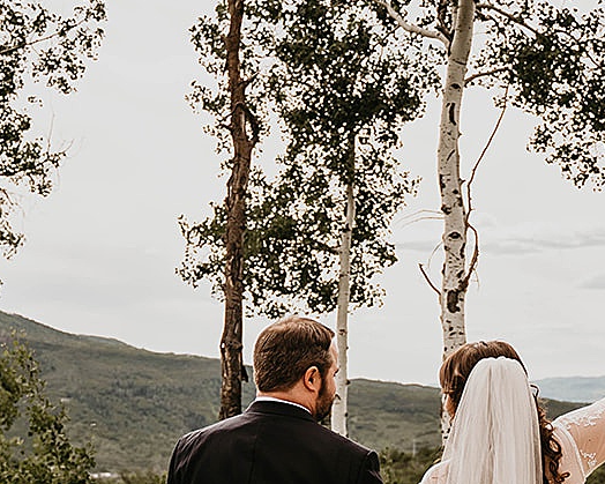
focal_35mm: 86
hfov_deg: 22.0
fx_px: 1540
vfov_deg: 17.6
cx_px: 450
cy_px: 441
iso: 160
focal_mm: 30
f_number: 2.8
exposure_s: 1/2000
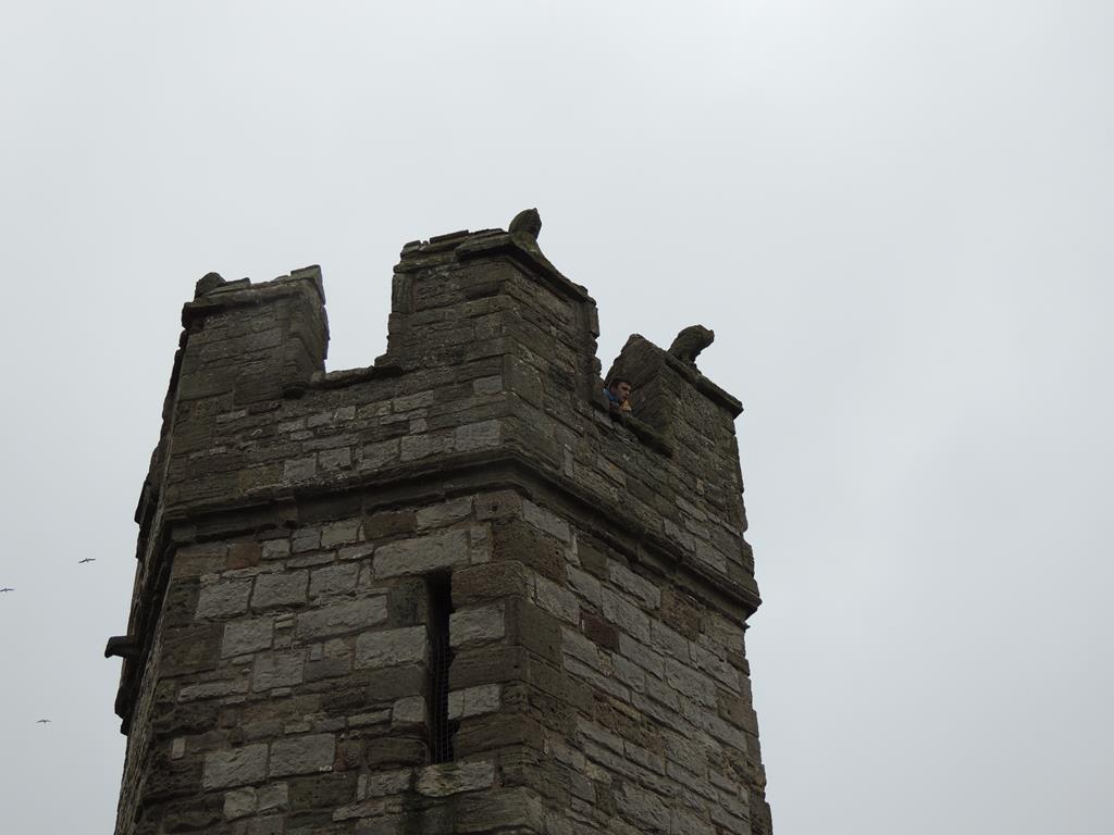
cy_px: 418
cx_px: 557
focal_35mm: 50
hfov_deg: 38.2
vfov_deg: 29.1
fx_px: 1609
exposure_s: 1/500
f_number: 3.6
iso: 100
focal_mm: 8.9
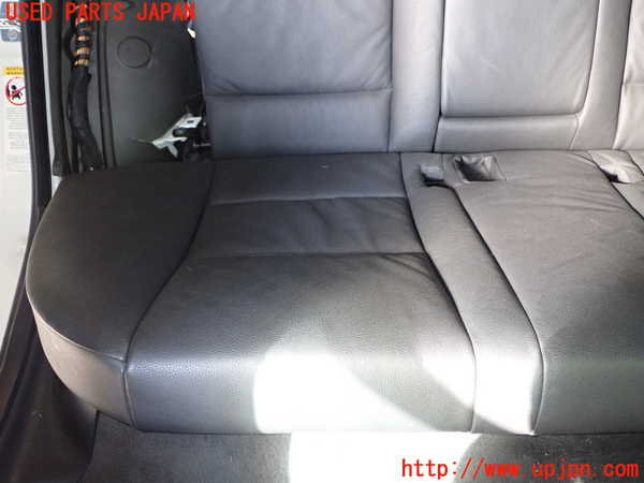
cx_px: 322
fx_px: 595
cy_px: 242
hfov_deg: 56.8
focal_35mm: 32
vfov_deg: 44.2
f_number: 2.4
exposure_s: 1/30
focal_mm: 5.79
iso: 250
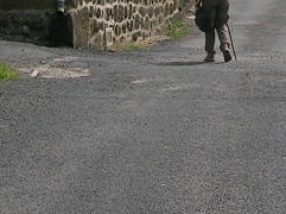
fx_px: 1229
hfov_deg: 13.1
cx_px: 274
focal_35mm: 149
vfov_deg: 9.7
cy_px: -88
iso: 50
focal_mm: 5.4
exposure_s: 1/473
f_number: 4.8
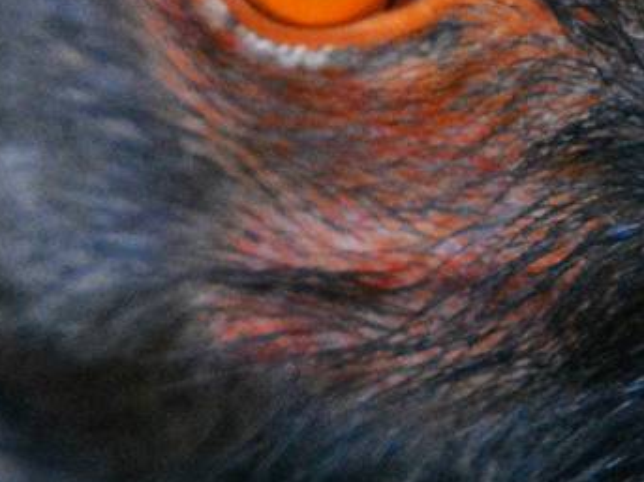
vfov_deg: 0.4
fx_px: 62581
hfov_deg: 0.6
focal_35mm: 3365
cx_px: 678
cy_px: 31
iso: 3200
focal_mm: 500
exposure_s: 1/400
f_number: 6.3
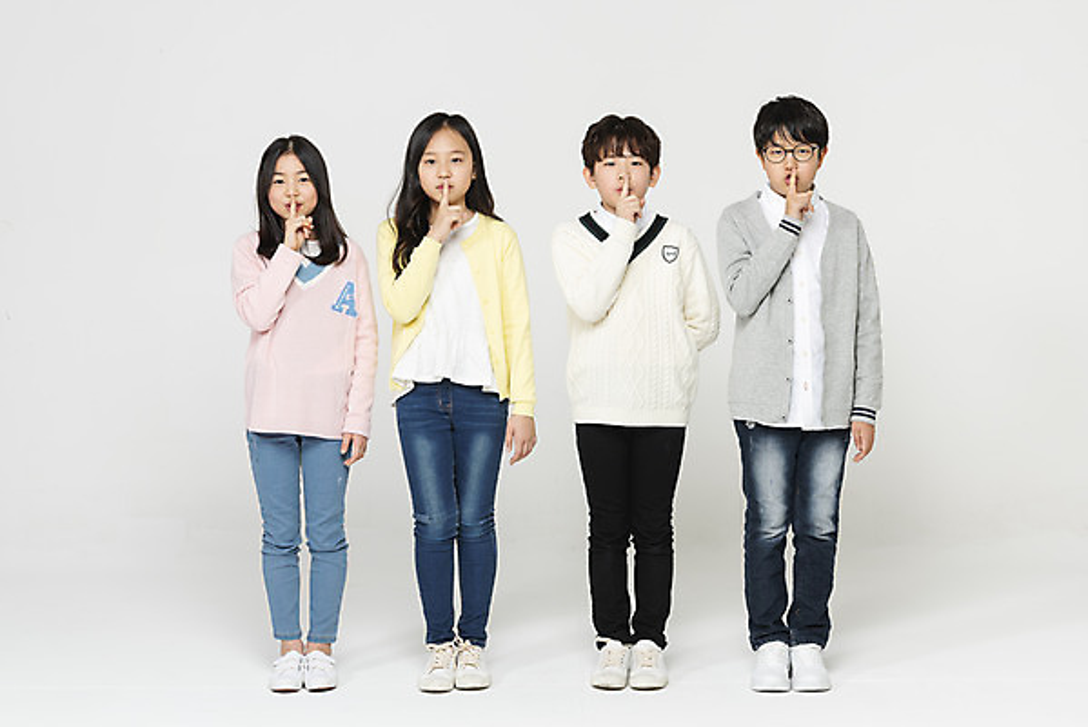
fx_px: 1875
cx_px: 544
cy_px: 364
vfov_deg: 21.9
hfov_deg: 32.4
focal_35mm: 62
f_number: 18
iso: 100
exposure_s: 1/125
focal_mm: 62
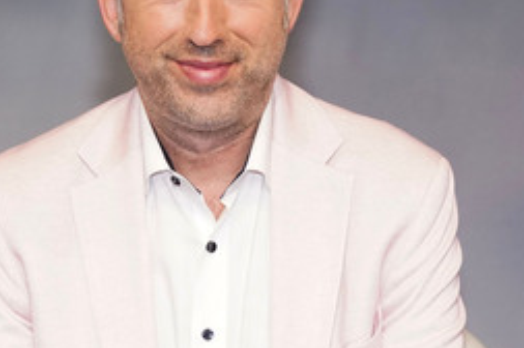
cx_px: 210
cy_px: 91
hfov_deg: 22.4
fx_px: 1323
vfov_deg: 14.9
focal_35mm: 91
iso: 2000
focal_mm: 51
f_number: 5
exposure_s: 1/160
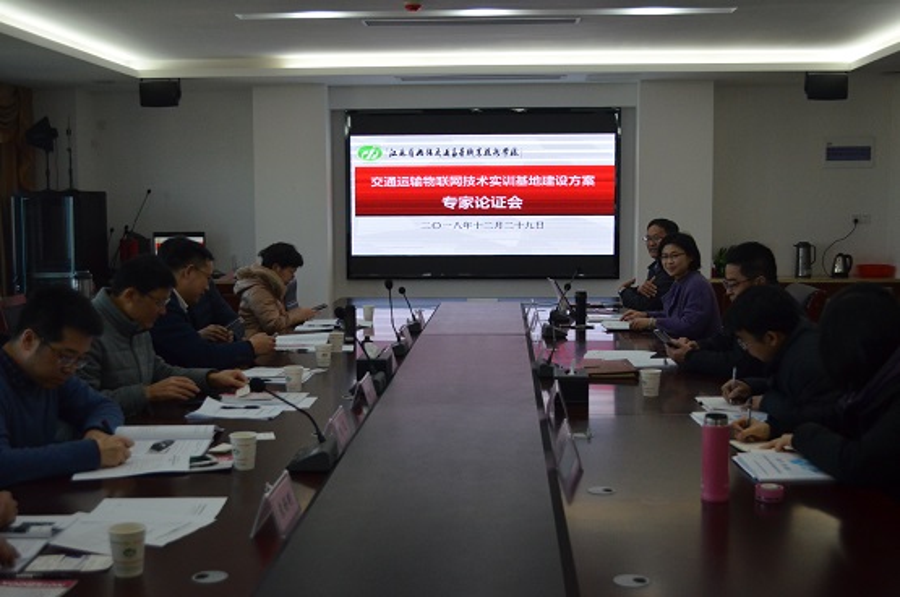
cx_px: 450
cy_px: 298
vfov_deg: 30.7
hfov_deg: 45.0
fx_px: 1086
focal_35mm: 44
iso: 1600
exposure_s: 1/400
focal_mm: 29
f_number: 4.5
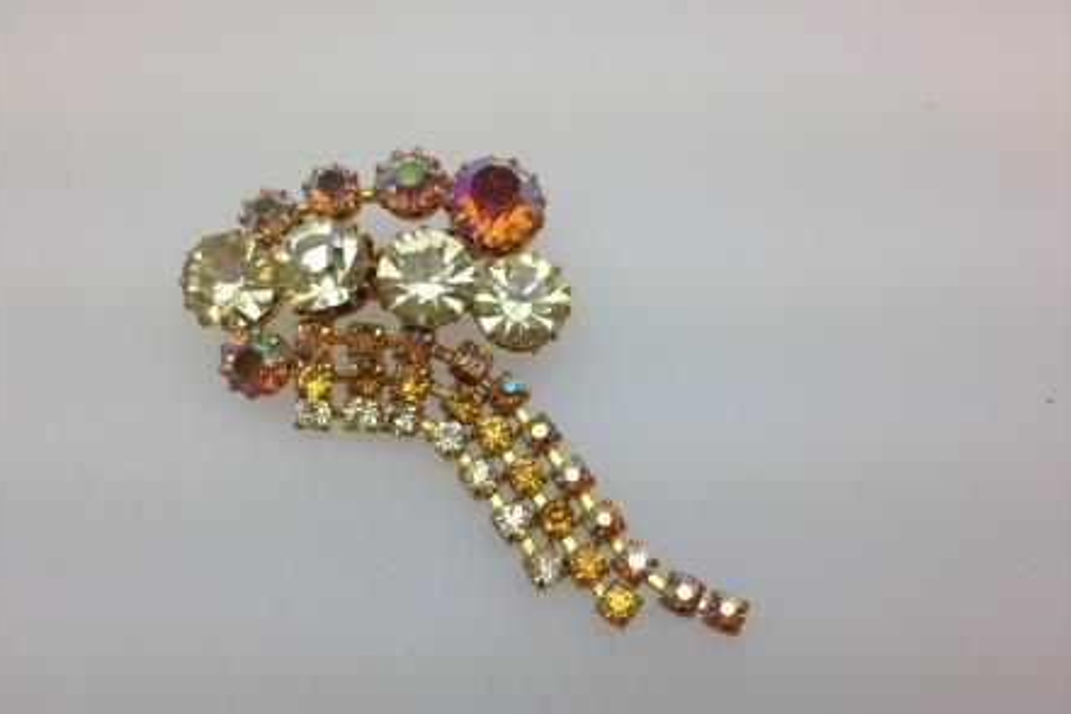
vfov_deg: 35.9
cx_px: 532
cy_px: 403
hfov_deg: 51.9
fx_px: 1101
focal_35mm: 37
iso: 50
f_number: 2.4
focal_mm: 4.28
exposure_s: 1/170
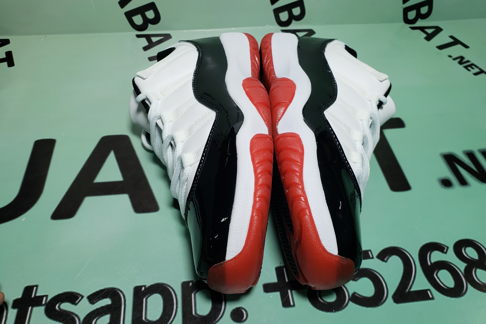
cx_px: 249
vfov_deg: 46.4
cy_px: 155
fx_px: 378
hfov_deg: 65.5
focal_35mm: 28
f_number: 2.4
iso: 50
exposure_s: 1/209
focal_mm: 4.3
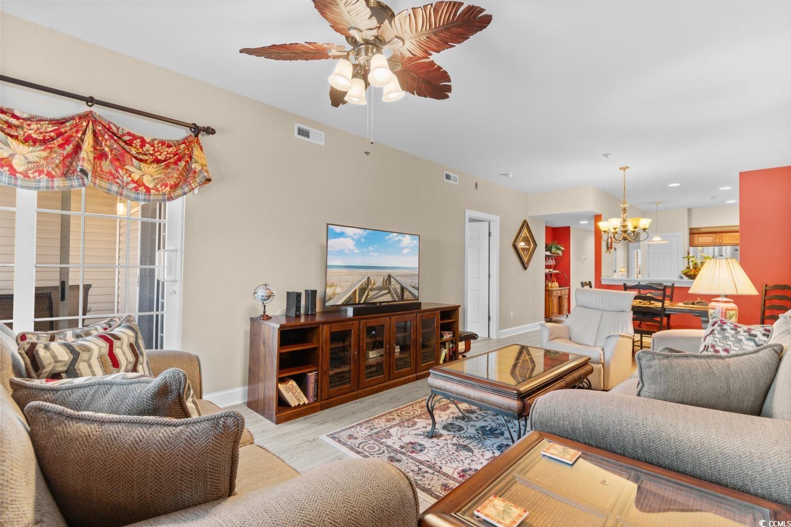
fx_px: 352
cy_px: 264
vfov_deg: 73.7
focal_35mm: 16
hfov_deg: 96.7
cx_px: 396
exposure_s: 1/5
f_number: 4.8
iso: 100
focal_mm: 11
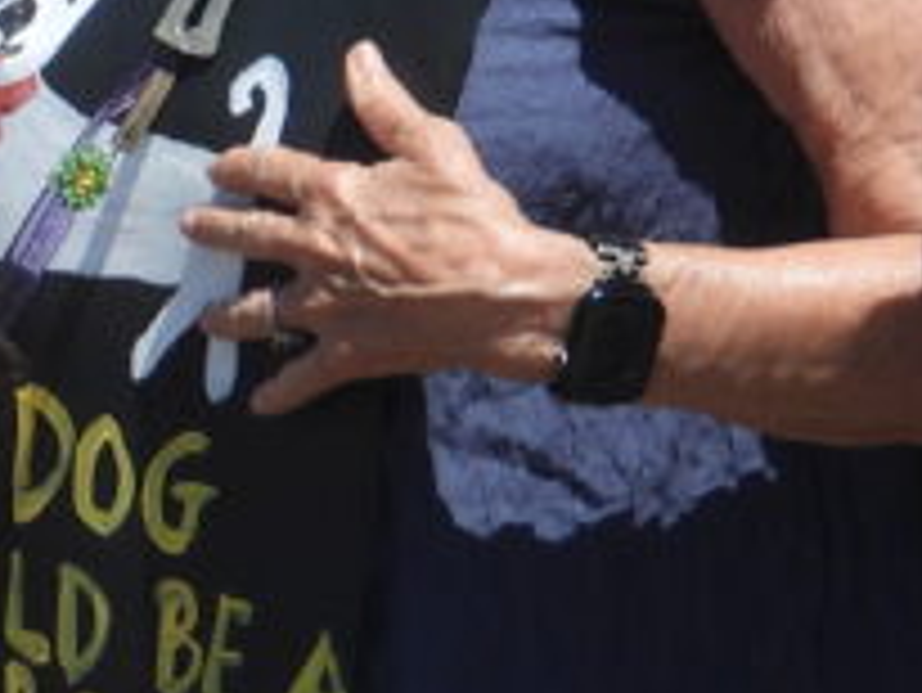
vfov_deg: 0.9
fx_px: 42668
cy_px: -162
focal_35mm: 1601
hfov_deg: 1.2
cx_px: -724
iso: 100
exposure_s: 1/800
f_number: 4.5
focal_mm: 57.5
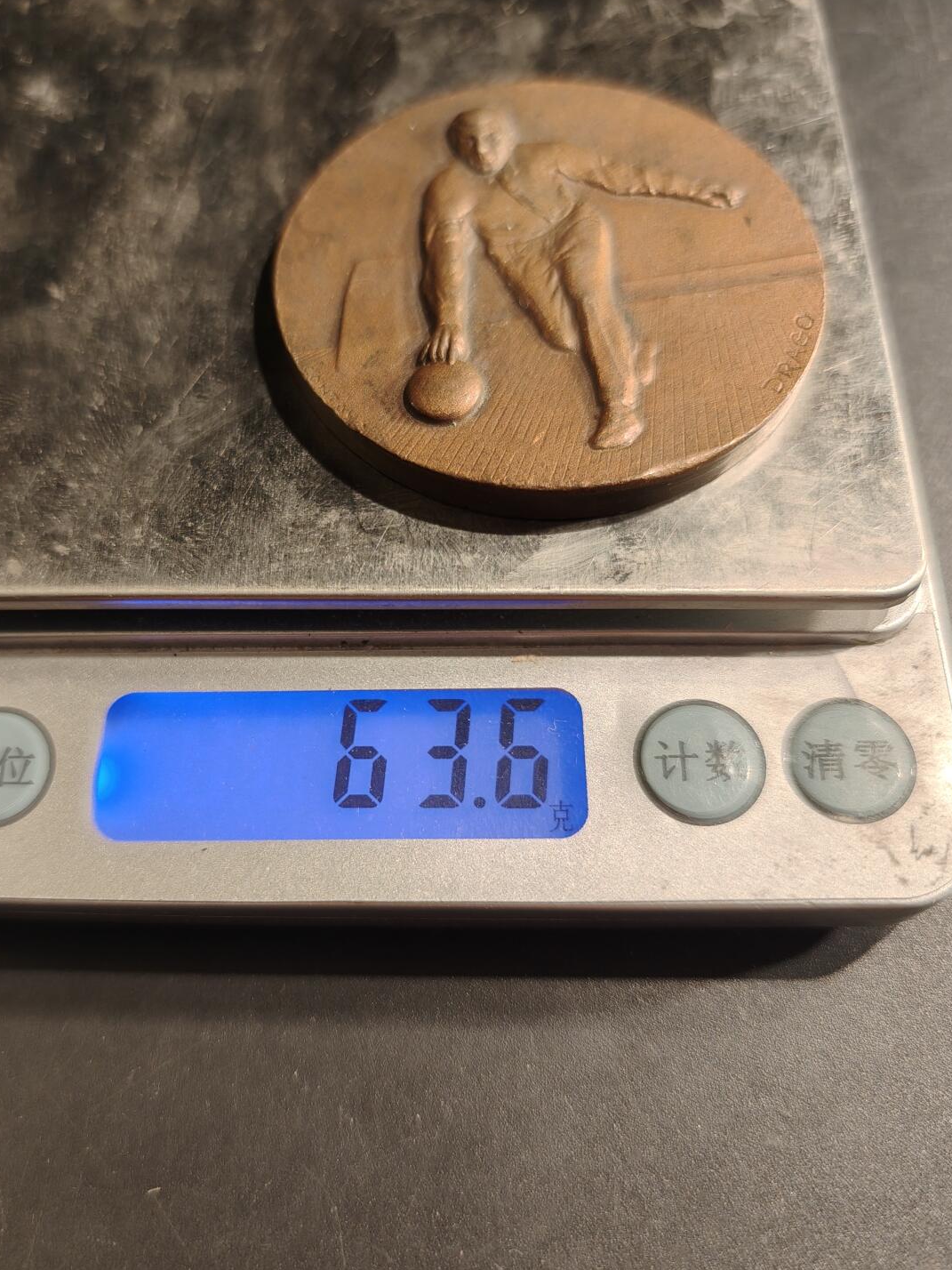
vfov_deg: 61.6
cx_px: 395
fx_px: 1063
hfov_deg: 48.0
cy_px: 678
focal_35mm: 29
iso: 250
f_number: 1.6
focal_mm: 6.06
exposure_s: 1/200
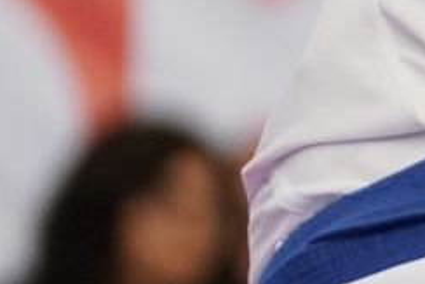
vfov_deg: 1.4
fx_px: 11340
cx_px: 1397
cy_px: -49
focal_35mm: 960
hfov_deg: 2.1
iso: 3200
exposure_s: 1/1000
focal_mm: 130
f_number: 2.8
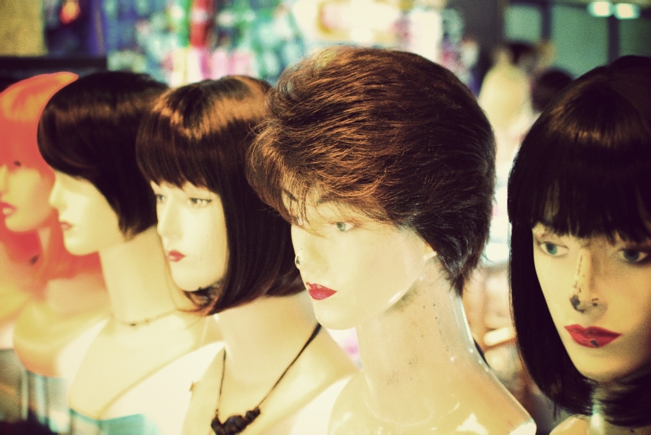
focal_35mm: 52
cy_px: 218
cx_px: 326
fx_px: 950
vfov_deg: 25.8
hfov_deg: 37.8
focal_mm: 35
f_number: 2.8
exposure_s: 1/80
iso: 1600
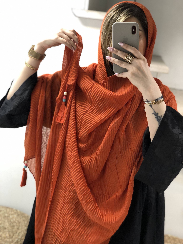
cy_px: 122
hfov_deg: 28.0
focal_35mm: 52
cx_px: 92
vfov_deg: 36.8
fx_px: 367
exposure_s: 1/33
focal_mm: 6
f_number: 2.4
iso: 100
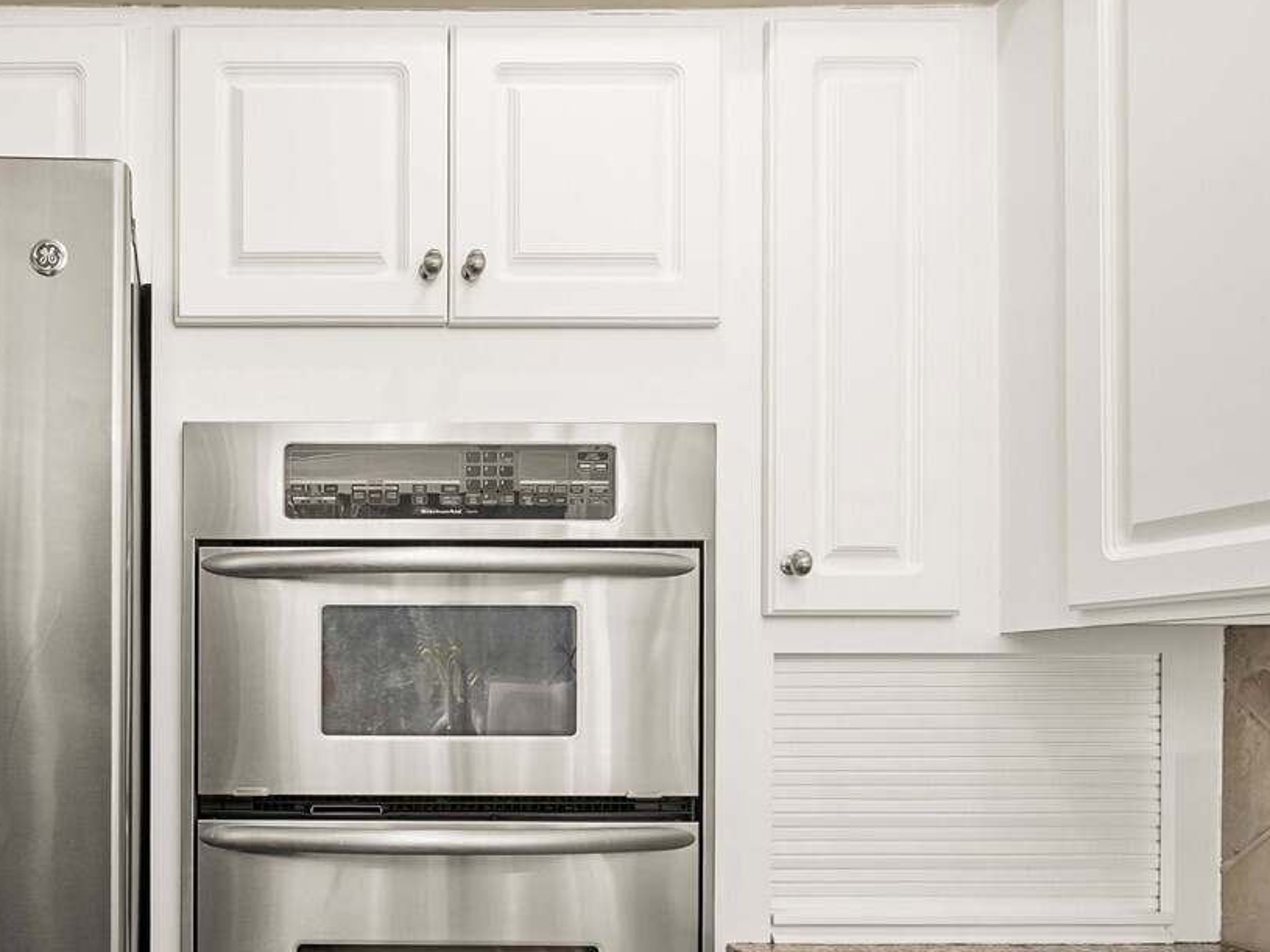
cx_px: 213
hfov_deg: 60.5
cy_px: 725
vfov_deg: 50.6
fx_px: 954
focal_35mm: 26
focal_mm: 13
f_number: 7.1
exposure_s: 1/30
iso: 400
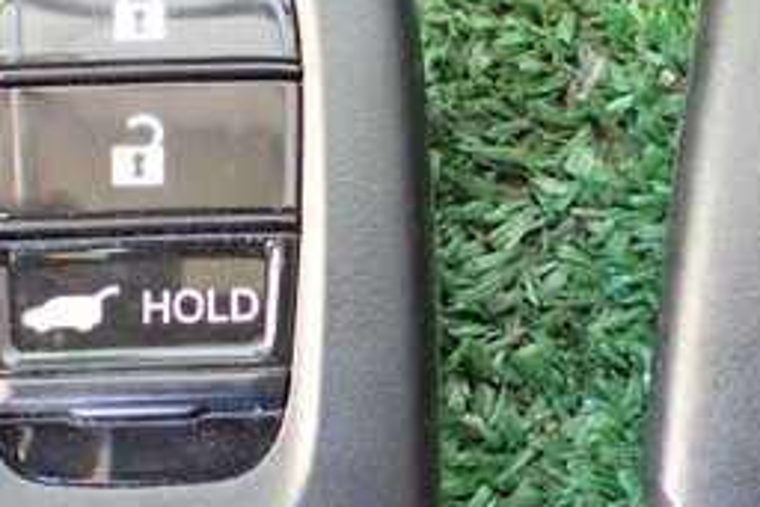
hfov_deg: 27.4
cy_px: 350
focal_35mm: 73
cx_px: 531
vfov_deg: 18.6
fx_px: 1542
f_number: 2.3
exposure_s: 1/50
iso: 800
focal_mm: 5.4
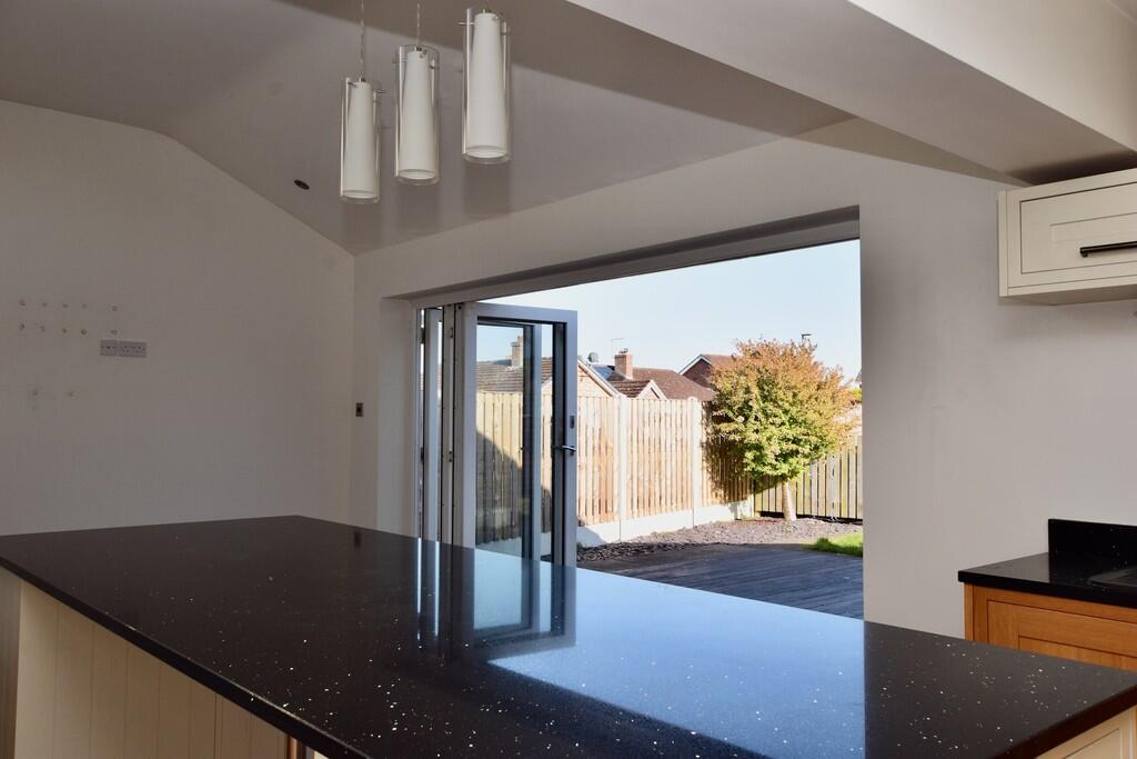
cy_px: 380
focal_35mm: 30
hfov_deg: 61.9
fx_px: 948
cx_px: 568
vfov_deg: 43.6
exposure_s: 1/200
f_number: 10
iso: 320
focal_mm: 20
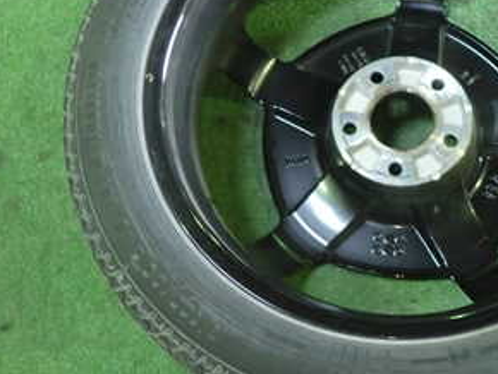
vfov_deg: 23.6
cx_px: 414
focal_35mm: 62
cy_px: 129
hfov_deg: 30.3
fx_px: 893
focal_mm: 5.4
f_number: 2.3
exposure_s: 1/30
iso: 640
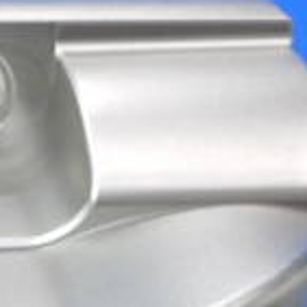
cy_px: 109
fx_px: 1003
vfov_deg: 17.4
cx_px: -179
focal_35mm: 100
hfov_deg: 15.7
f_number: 3.7
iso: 160
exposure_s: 1/30
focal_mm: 4.5
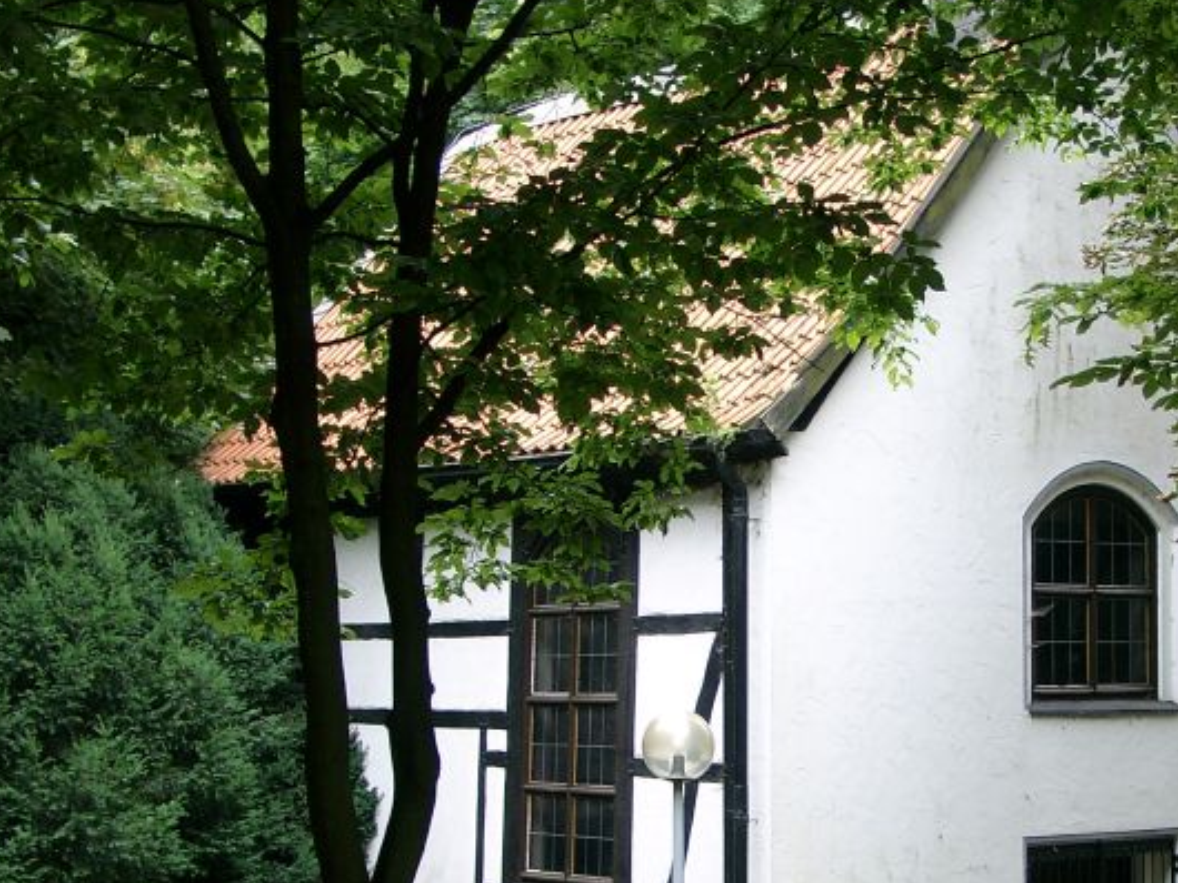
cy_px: 563
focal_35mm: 71
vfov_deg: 20.7
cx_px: 827
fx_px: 2415
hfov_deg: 27.2
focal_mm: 9.82
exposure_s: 1/79.9
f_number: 2.8
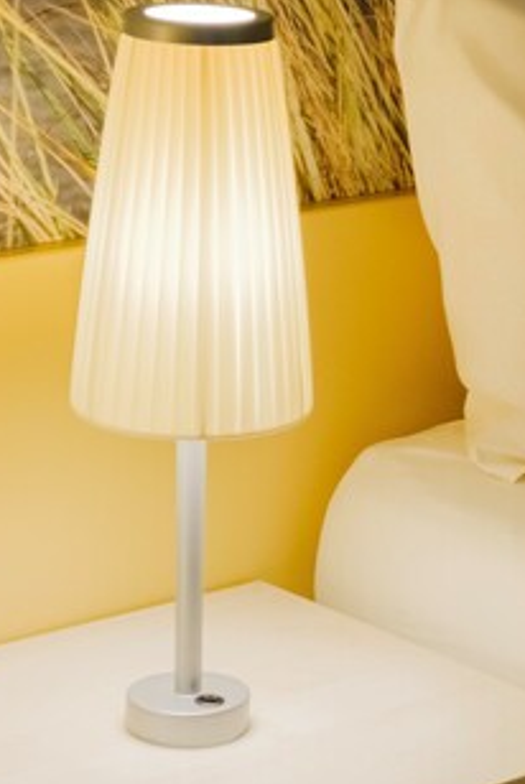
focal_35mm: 142
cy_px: 300
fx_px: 3099
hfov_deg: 9.5
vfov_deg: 14.4
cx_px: 650
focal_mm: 48.4
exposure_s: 1/160
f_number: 4.5
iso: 1600
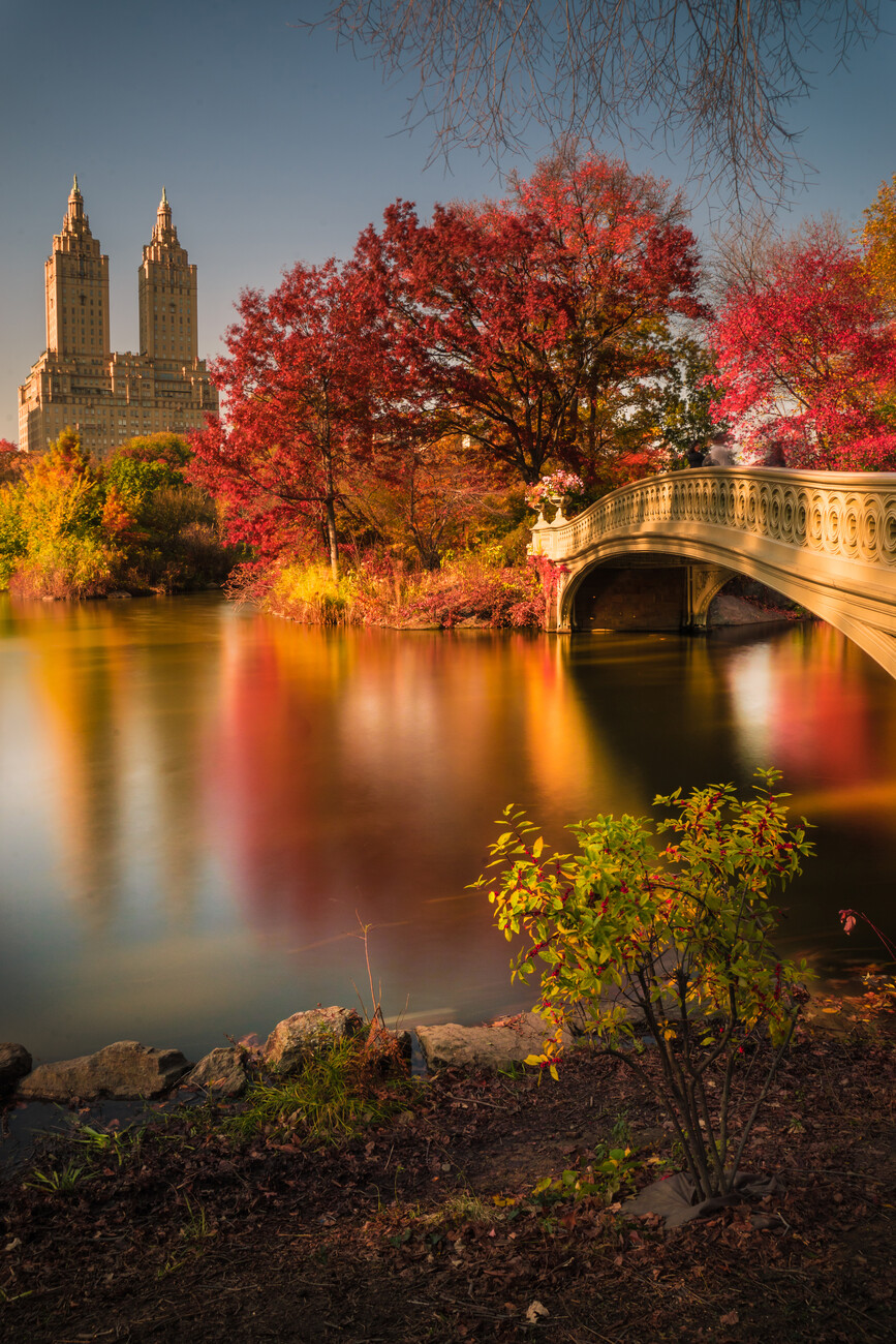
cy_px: 672
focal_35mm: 26
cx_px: 448
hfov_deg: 49.6
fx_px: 970
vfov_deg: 69.4
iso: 320
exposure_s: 30
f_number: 18
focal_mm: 26
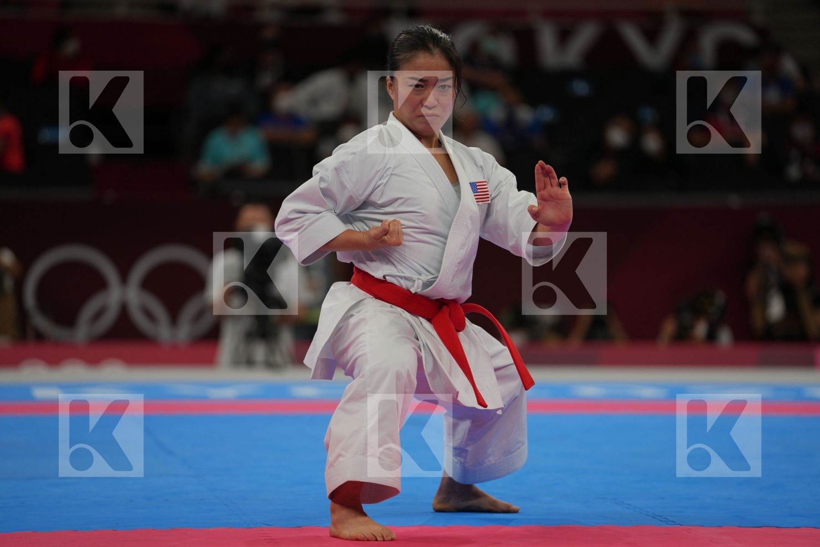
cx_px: 410
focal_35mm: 178
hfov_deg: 11.5
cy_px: 274
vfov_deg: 7.7
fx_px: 4054
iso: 320
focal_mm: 178
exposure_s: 1/1000
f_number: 2.8
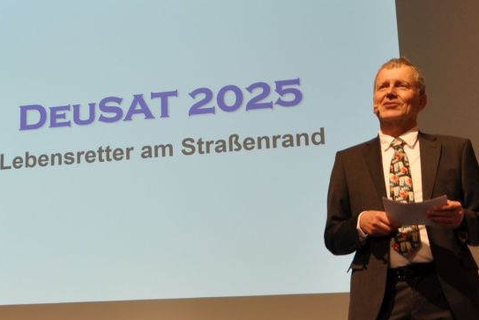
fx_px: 1211
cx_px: -70
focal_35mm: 91
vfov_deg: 15.0
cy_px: 186
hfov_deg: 21.1
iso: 200
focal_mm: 22
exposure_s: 1/25
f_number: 3.8
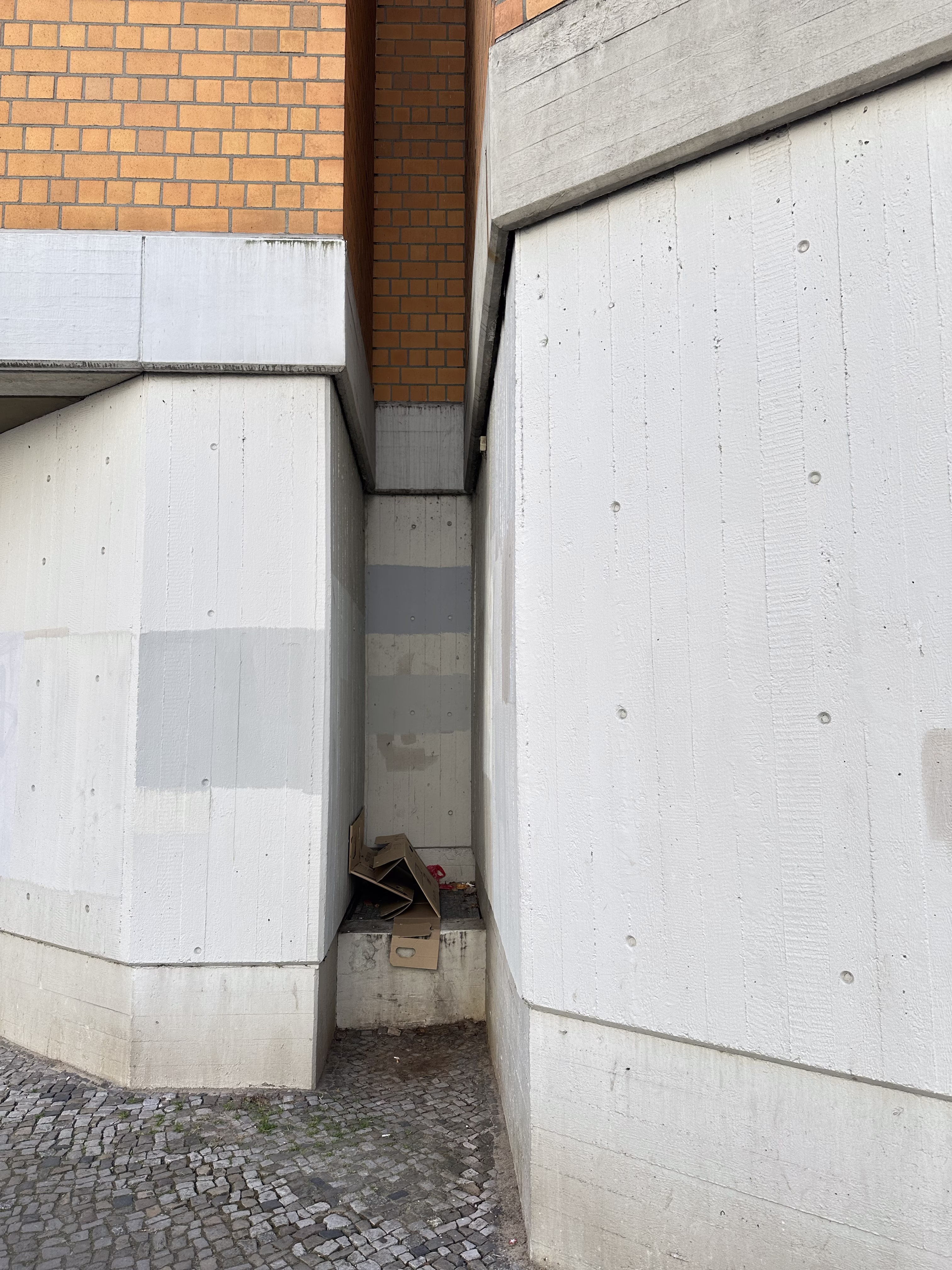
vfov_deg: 71.6
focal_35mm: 24
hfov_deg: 56.8
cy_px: 635
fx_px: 880
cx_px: 476
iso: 80
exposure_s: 1/486
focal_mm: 6.86
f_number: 1.78
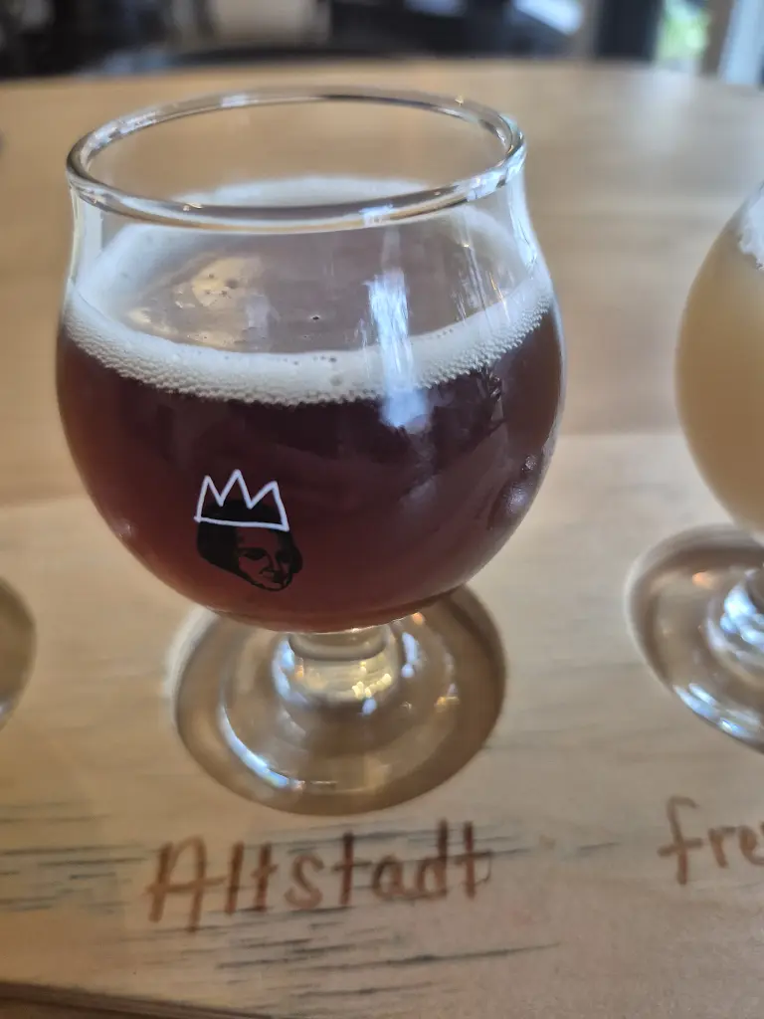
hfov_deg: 58.9
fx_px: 677
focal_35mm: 23
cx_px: 382
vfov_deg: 73.9
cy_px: 510
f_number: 1.8
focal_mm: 5.4
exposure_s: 1/60
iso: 640
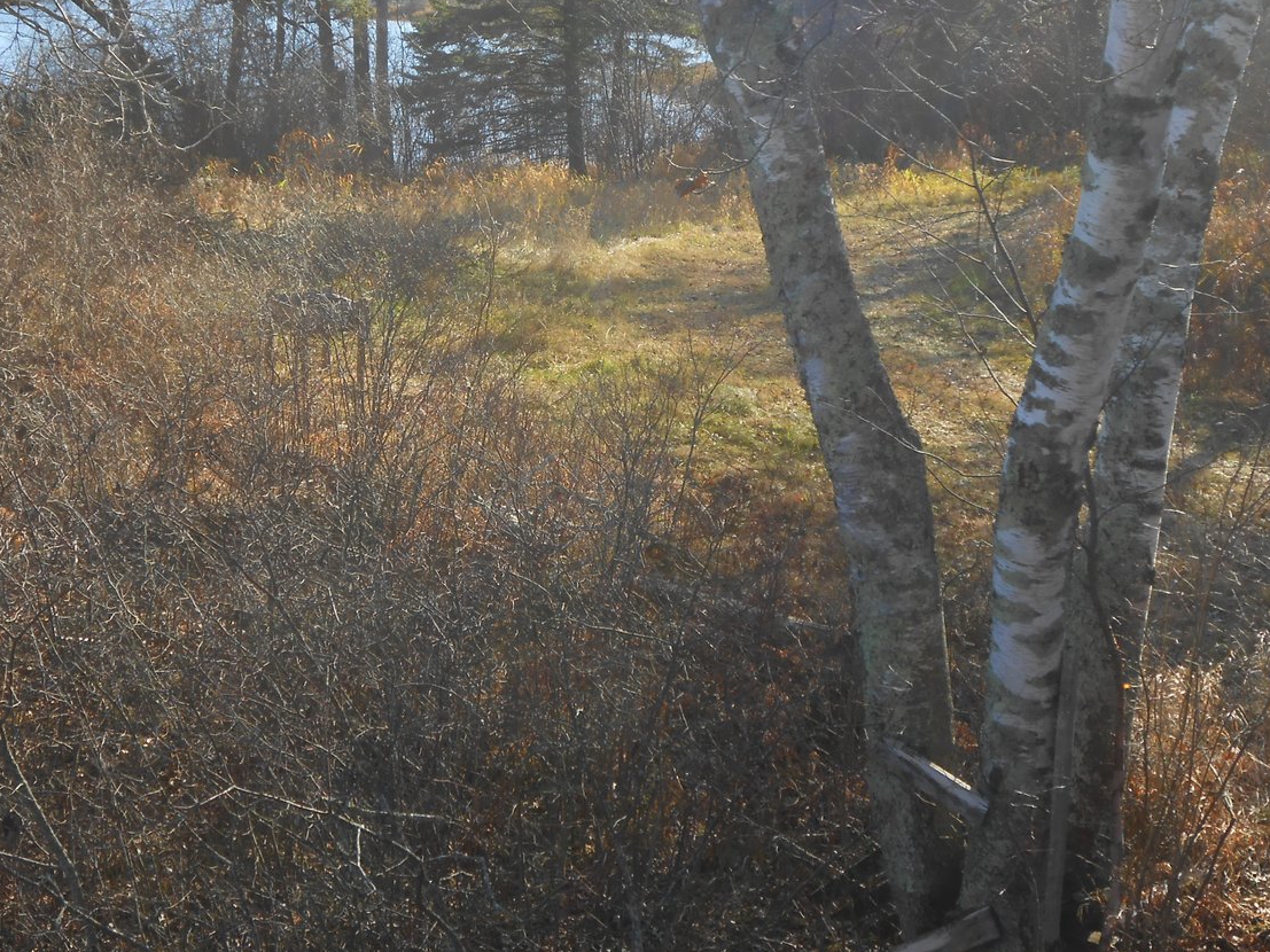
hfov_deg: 28.9
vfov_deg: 21.8
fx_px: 2458
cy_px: 314
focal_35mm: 67
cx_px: 498
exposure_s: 1/200
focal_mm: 8.8
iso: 80
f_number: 4.8
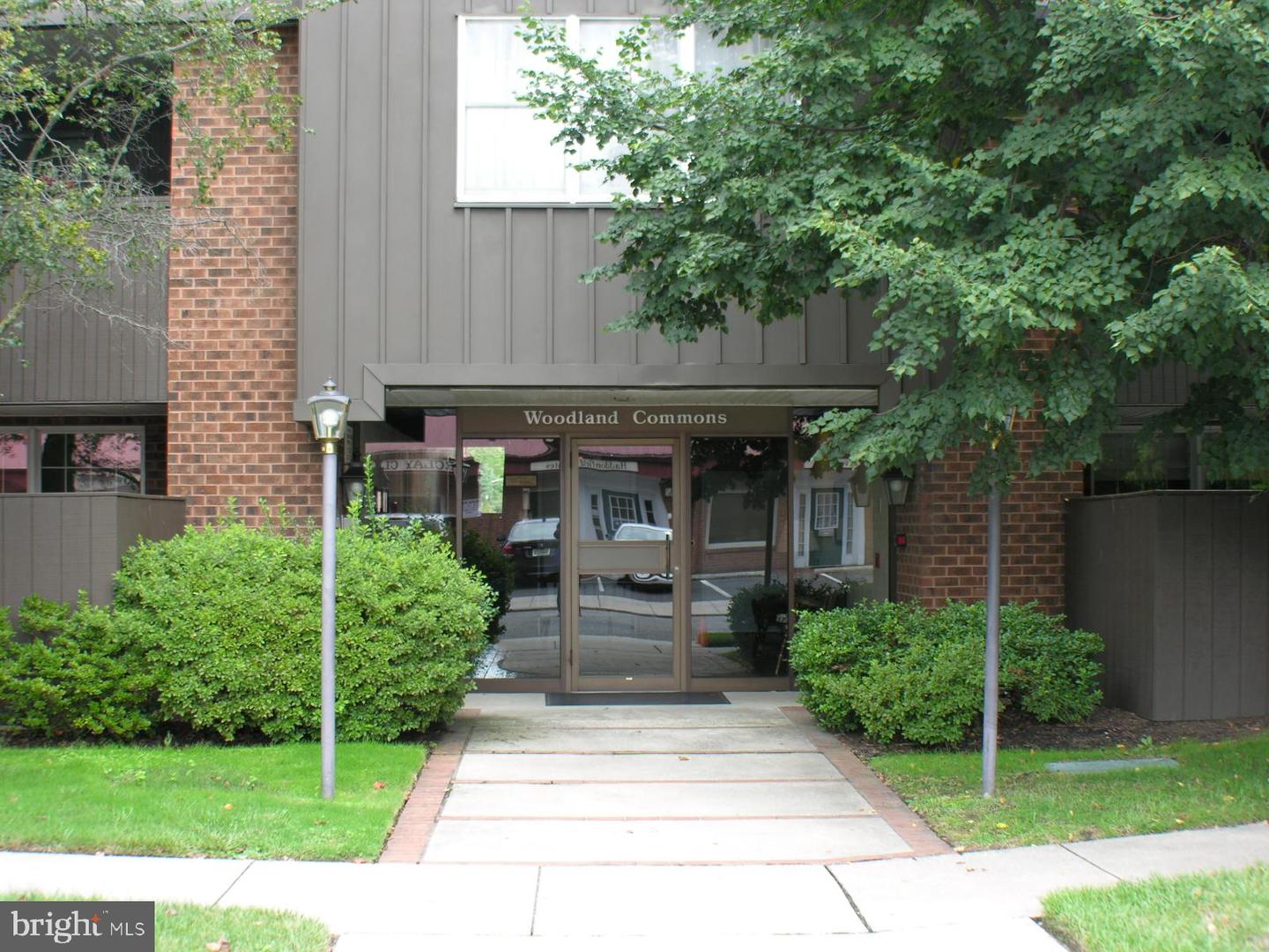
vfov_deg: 18.9
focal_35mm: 78
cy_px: 476
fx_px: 2859
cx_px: 634
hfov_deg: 25.0
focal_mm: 19.8
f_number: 3.8
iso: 50
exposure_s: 1/40
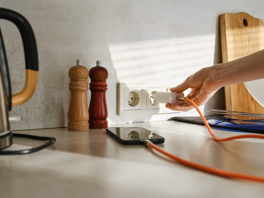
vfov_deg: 32.2
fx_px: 343
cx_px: 135
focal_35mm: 45
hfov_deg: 42.1
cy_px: 100
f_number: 2.8
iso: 160
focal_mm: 27
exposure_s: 1/100
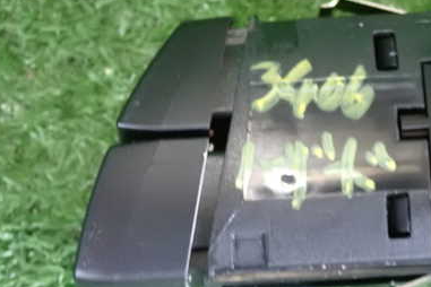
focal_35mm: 154
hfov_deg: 13.3
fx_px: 1844
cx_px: 329
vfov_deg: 8.9
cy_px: 157
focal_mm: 16.79
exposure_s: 1/15
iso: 1600
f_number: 4.7
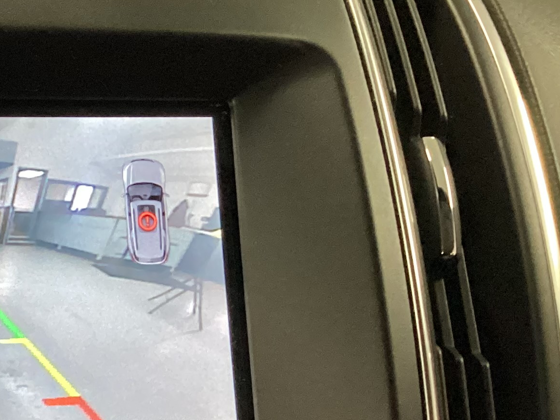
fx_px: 1407
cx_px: -104
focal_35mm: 87
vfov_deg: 16.8
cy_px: 373
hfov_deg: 21.0
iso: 320
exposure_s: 1/40
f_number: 2.4
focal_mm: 3.3
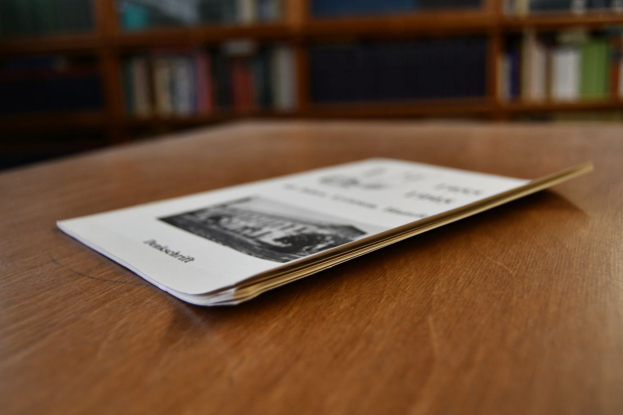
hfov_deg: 54.4
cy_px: 203
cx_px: 303
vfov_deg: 37.9
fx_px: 606
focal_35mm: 35
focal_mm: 23
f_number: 3.8
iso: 800
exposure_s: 1/125
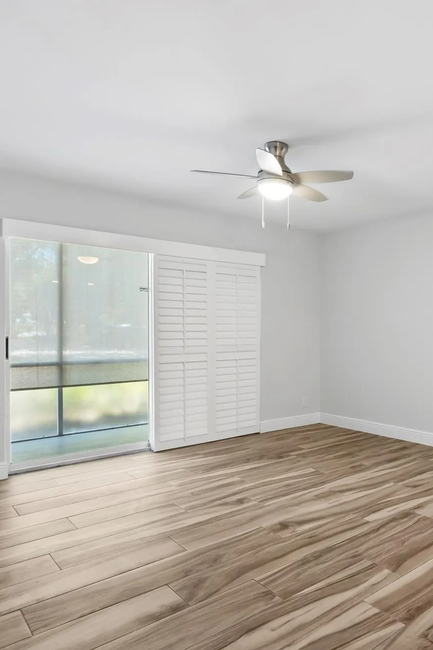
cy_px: 336
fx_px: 451
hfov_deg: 48.8
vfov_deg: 71.5
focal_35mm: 25
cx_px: 337
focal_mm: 16
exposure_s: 1
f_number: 8
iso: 1600
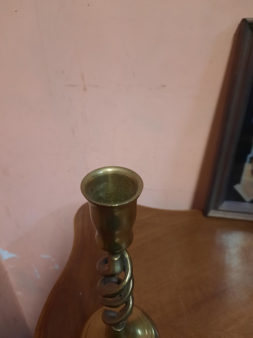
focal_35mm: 25
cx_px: 126
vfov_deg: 69.4
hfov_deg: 54.9
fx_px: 244
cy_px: 169
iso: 320
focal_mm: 4.6
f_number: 2
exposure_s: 1/25
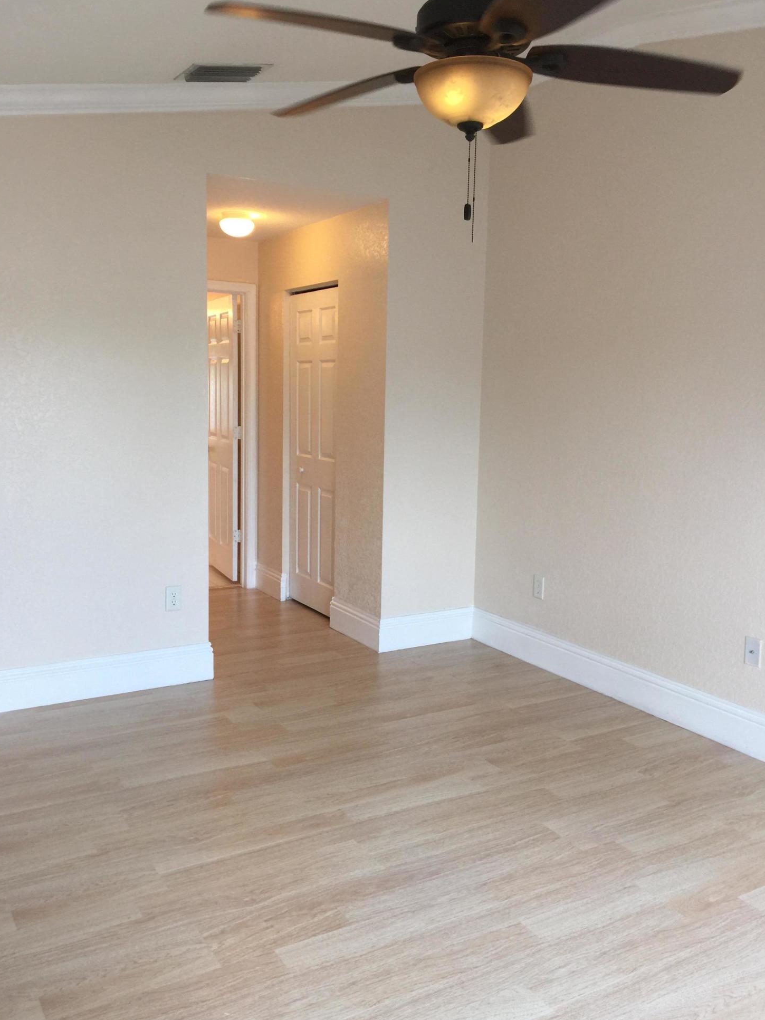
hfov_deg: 46.8
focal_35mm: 30
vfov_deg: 60.0
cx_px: 372
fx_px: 884
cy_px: 508
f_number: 2.2
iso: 32
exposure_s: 1/40
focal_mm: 4.15
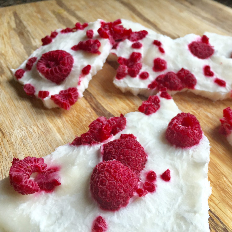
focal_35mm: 35
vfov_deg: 47.2
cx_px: 146
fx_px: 265
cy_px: 116
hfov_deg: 46.8
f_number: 2.2
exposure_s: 1/120
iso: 50
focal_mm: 4.15
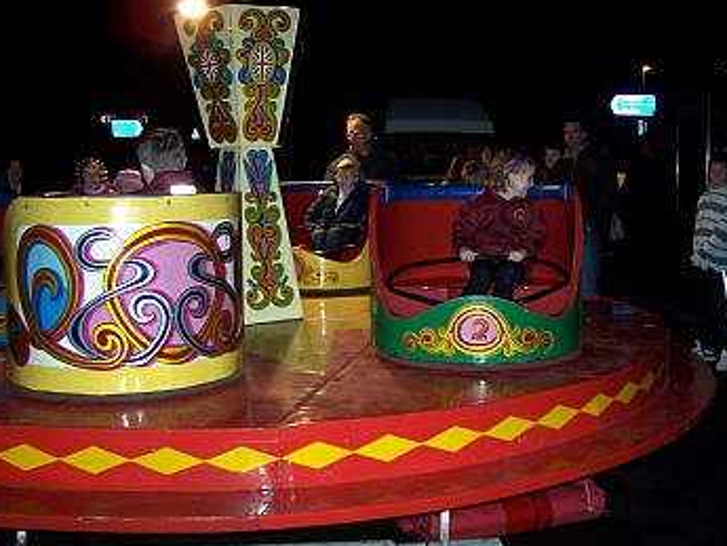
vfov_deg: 32.9
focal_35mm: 44
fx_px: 924
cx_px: 411
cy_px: 274
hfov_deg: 42.8
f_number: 2.8
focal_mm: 6.3
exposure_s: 1/60
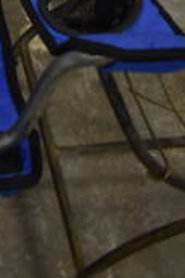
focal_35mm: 144
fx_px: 1110
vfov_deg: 12.1
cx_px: -188
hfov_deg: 9.0
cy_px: -336
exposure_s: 1/30
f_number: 3.5
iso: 280
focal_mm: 18
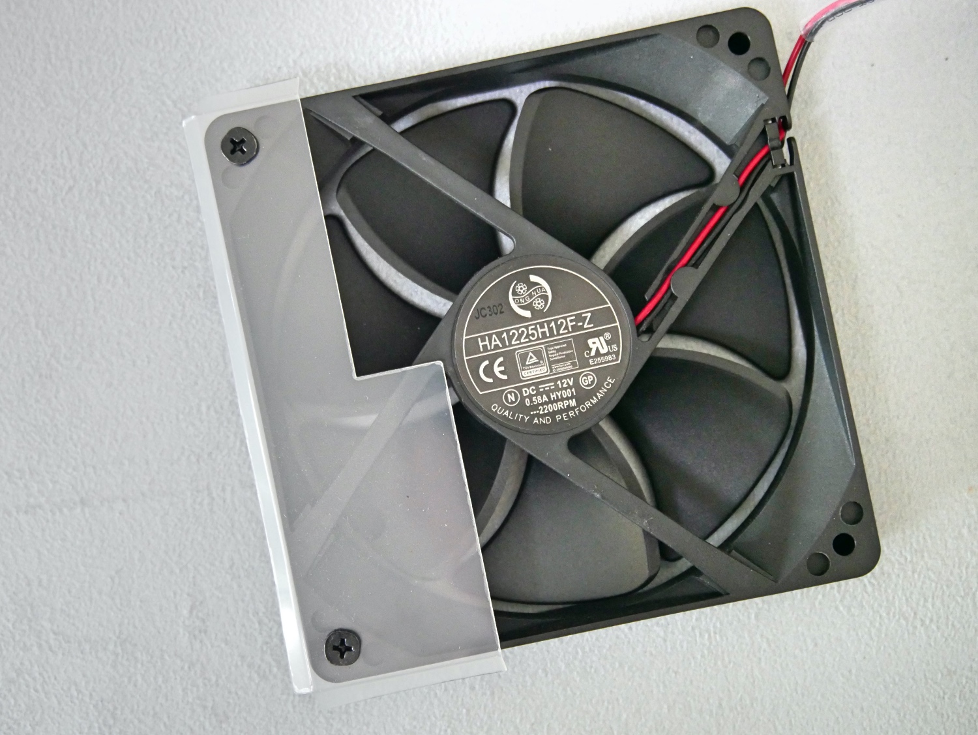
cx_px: 489
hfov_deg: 38.2
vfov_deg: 29.1
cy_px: 368
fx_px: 1414
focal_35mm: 50
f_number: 4.9
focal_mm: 25
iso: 3200
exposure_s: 1/60
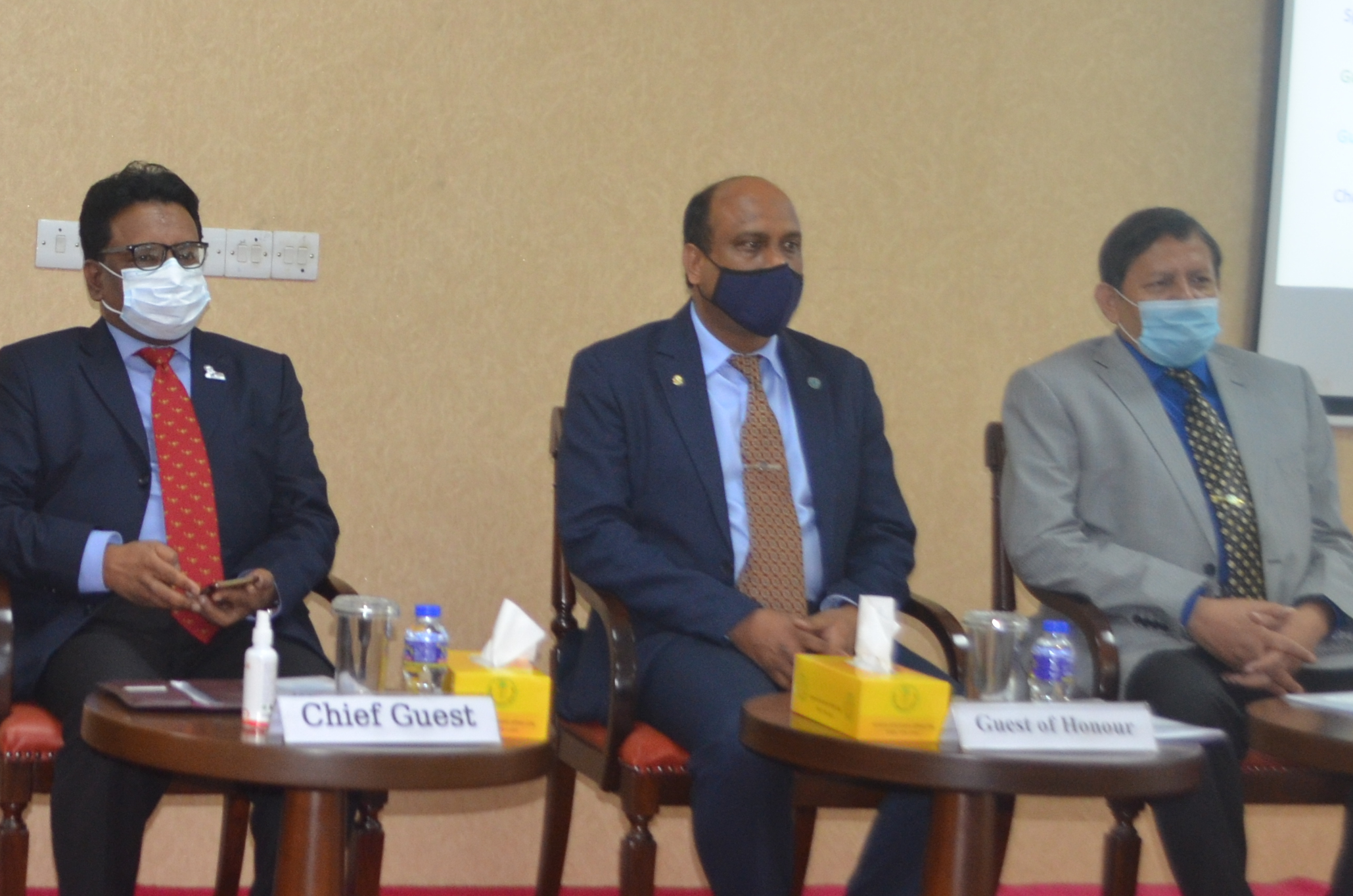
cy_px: 477
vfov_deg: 17.2
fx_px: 2962
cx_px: 2
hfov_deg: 24.6
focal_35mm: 79
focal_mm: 22
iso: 500
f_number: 4.5
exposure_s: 1/60
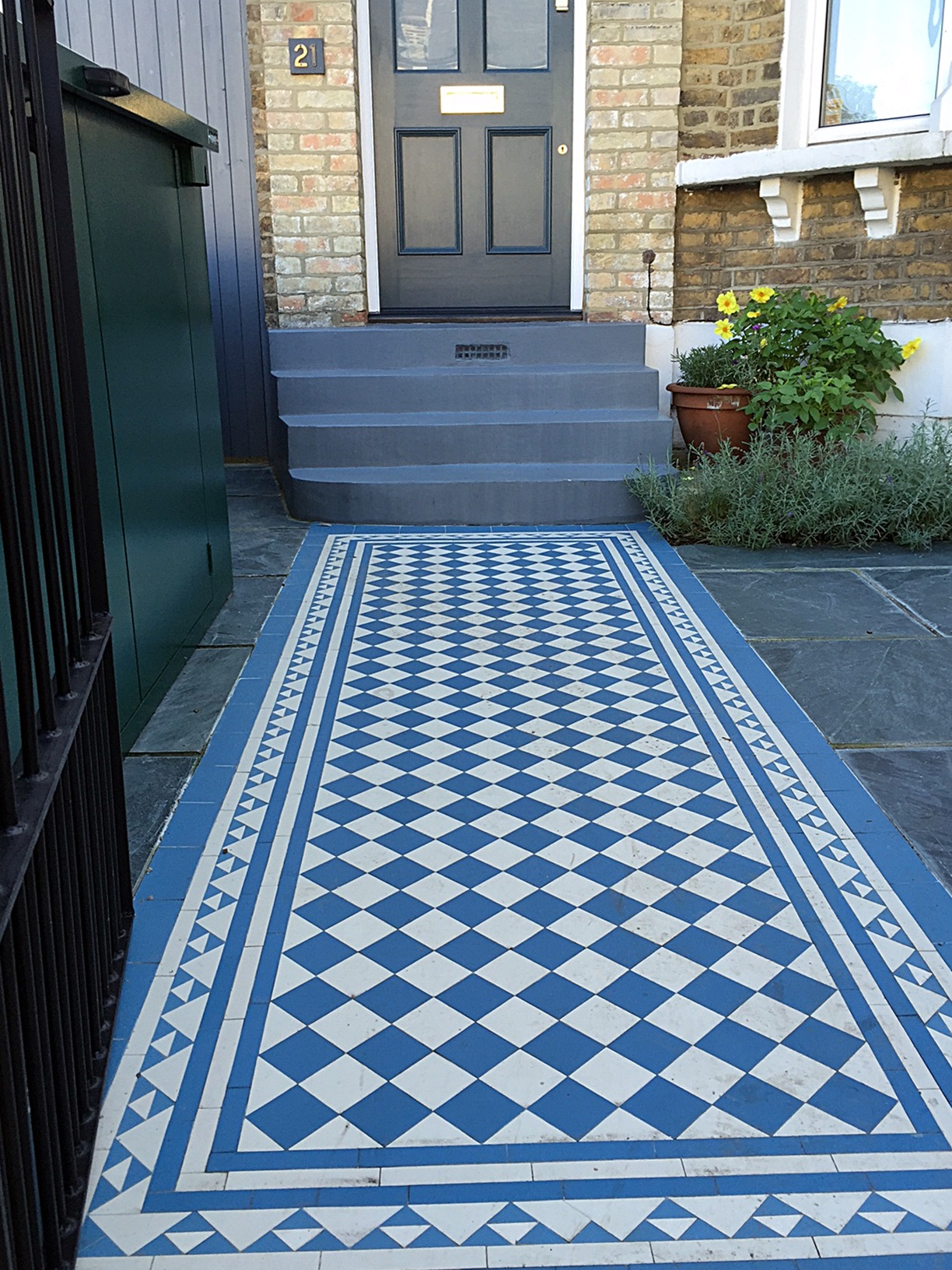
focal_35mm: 29
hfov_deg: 48.2
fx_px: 1063
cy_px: 635
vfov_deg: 61.7
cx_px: 476
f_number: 2.2
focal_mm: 4.15
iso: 32
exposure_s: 1/100
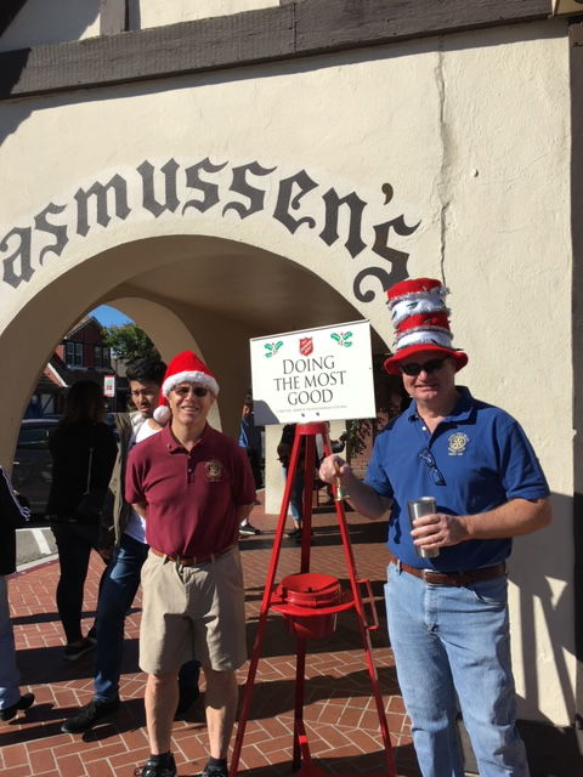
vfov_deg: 61.7
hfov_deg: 48.2
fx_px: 651
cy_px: 388
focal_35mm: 29
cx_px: 292
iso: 25
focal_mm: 4.15
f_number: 2.2
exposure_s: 1/1748
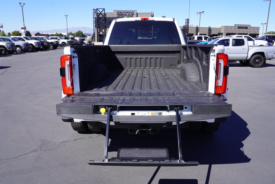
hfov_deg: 64.5
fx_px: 218
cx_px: 138
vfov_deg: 45.7
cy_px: 92
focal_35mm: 28
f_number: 9
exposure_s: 1/125
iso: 100
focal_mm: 19
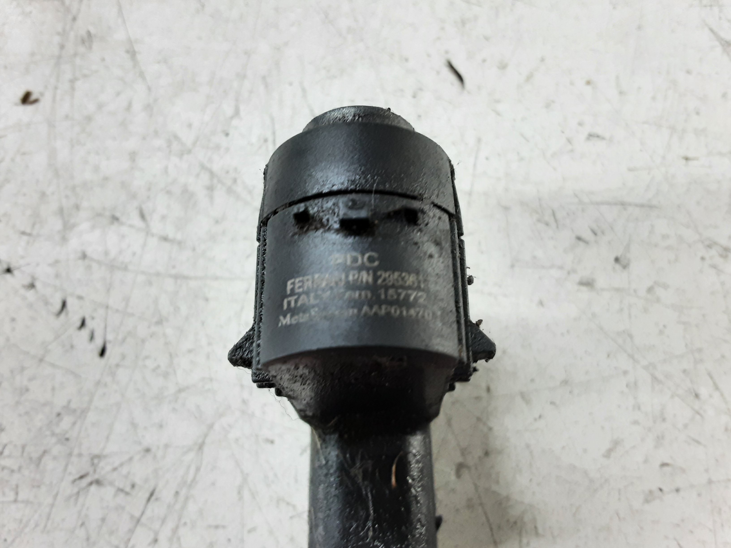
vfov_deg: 51.4
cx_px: 366
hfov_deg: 65.3
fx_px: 570
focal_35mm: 27
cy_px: 274
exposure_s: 1/50
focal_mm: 2.91
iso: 160
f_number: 1.9
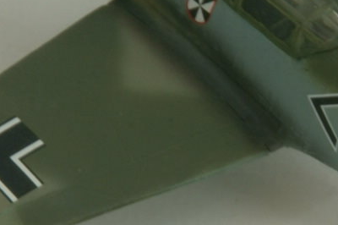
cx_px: 270
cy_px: 76
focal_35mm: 865
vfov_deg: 1.6
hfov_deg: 2.4
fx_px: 8115
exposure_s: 1
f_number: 36
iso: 80
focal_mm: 120
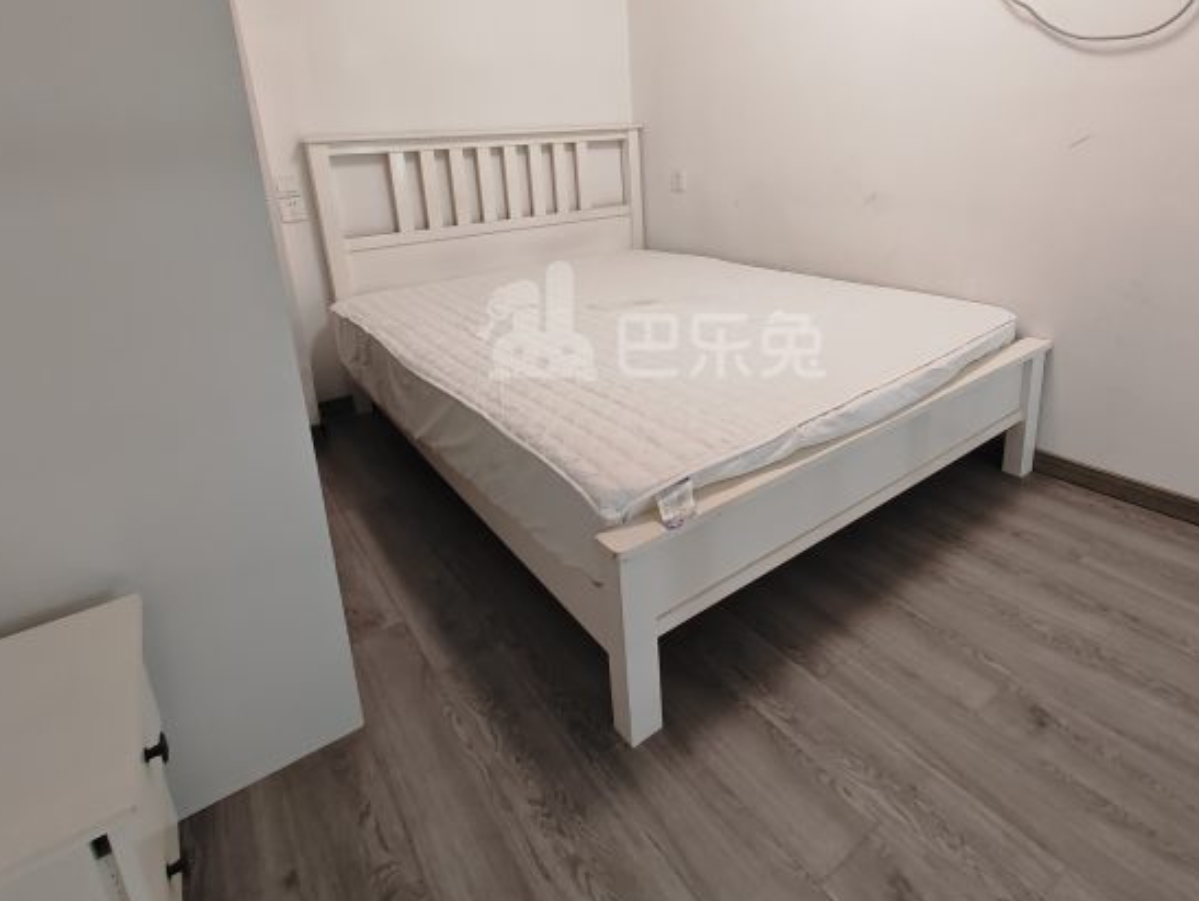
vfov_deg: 67.4
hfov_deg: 84.4
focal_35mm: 19
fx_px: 659
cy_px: 322
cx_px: 651
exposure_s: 1/50
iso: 320
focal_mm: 1.82
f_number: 2
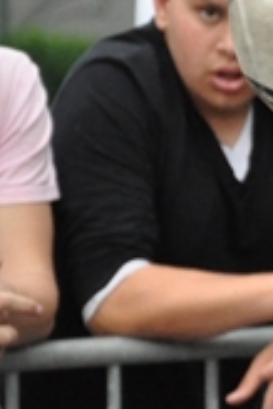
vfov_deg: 3.4
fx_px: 6937
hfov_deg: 2.2
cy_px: 128
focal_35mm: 610
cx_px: 759
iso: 3200
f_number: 6.3
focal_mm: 105
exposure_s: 1/640
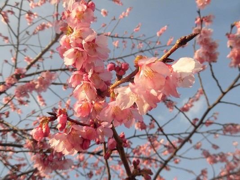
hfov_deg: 56.8
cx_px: 120
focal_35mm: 32
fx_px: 222
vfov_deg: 44.2
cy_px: 90
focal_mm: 5.81
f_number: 3.5
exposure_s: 1/800
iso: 100
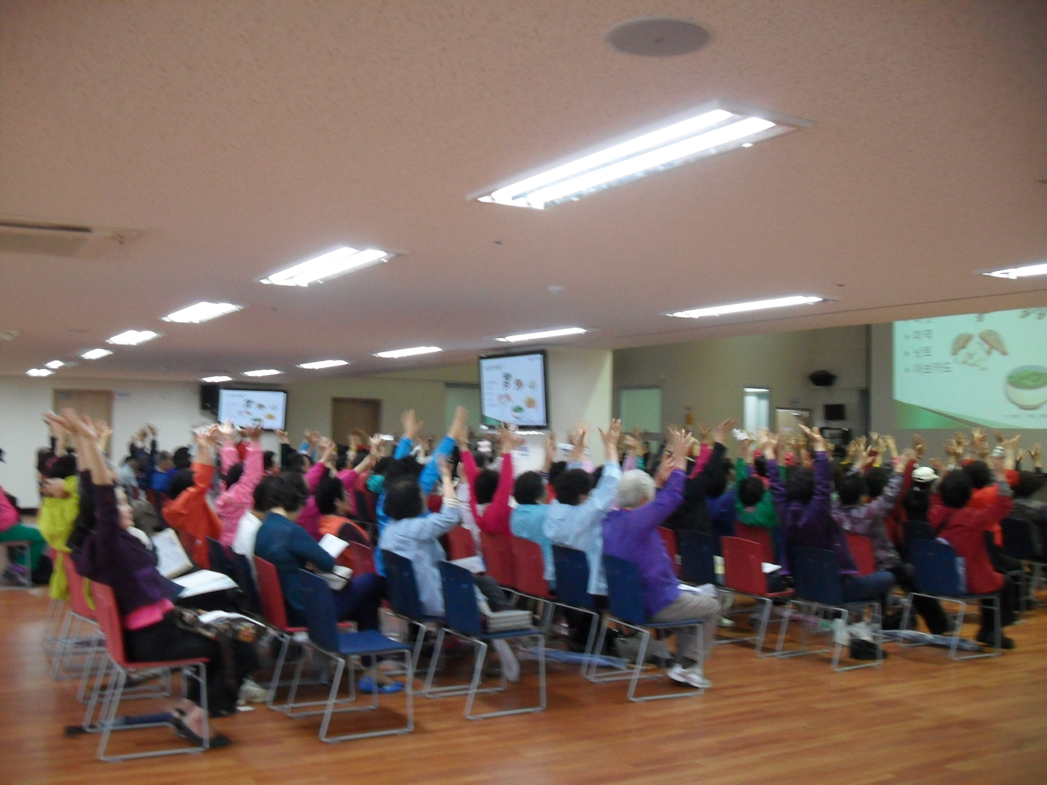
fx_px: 1059
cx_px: 524
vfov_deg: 40.7
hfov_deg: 52.6
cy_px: 392
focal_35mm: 35
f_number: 2.8
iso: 240
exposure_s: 1/30
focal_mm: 6.2
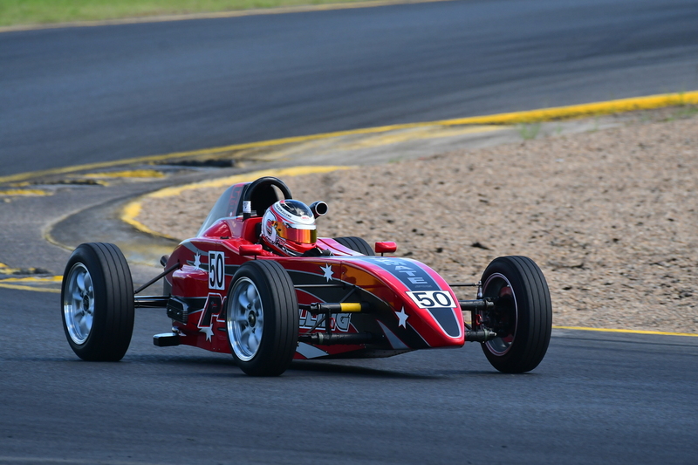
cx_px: 349
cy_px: 232
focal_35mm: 750
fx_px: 14538
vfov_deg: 1.8
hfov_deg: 2.8
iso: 500
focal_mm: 500
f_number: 7.1
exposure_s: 1/640
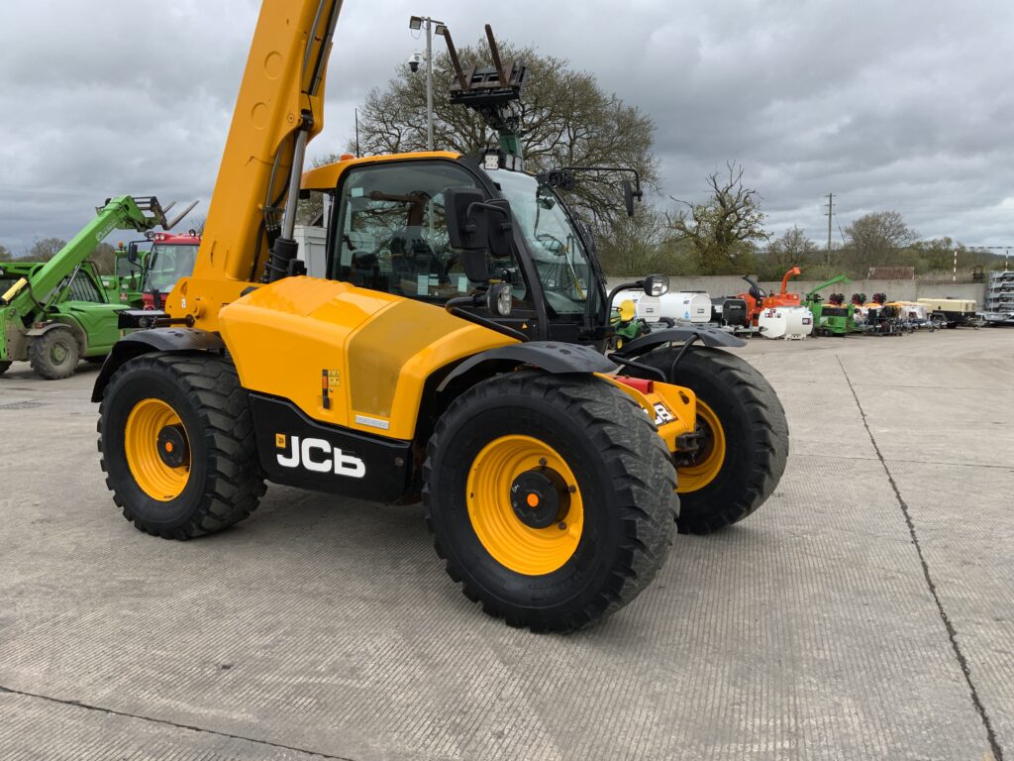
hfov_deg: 61.7
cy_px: 380
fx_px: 849
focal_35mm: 29
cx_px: 507
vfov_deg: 48.2
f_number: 1.8
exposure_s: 1/1221
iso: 16
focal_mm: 3
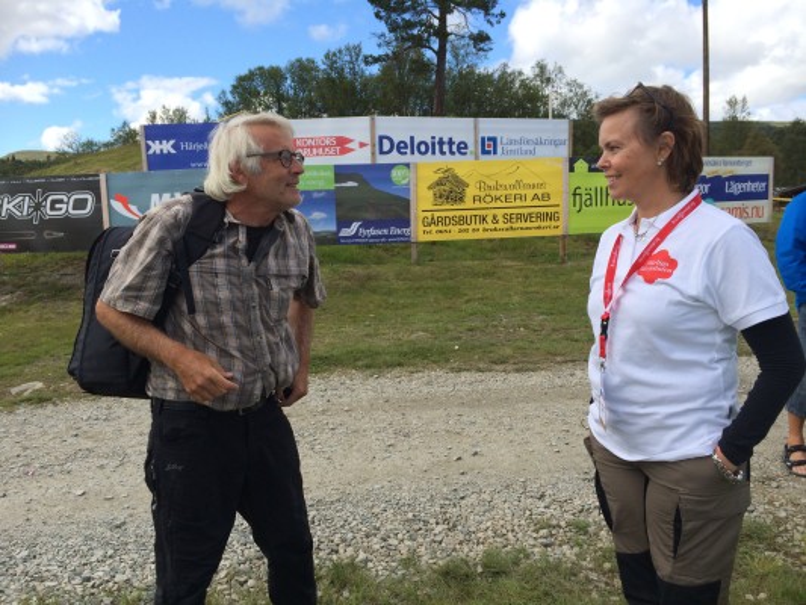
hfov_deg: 60.0
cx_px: 403
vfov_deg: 46.8
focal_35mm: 30
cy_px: 302
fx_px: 699
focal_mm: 4.12
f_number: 2.2
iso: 32
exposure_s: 1/1208
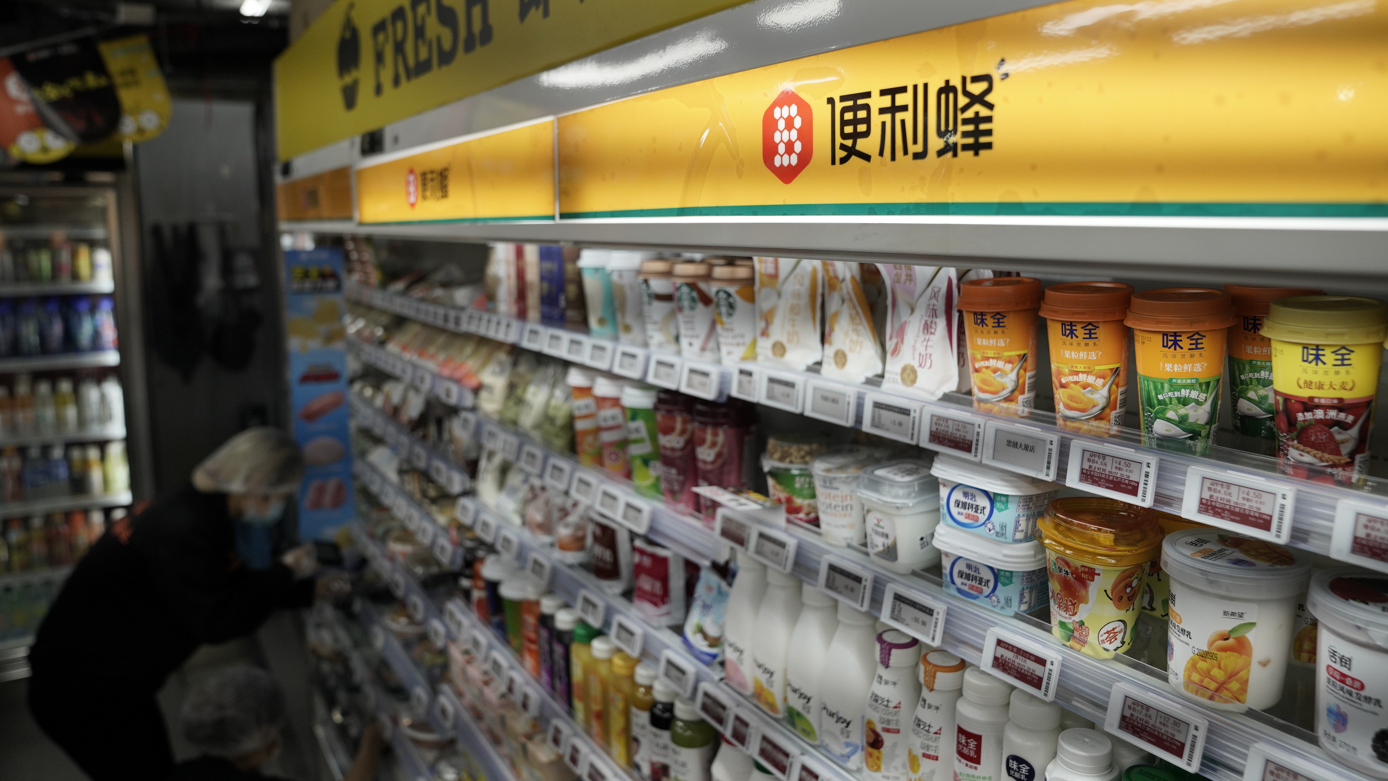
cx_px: 707
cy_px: 366
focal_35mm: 26
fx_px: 957
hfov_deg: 71.9
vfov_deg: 44.4
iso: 800
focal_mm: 24
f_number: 3.5
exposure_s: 1/800
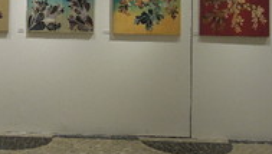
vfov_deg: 16.8
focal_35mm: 69
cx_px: 29
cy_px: -34
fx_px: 498
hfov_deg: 29.3
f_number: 2.2
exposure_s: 1/60
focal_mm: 4.3
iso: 320
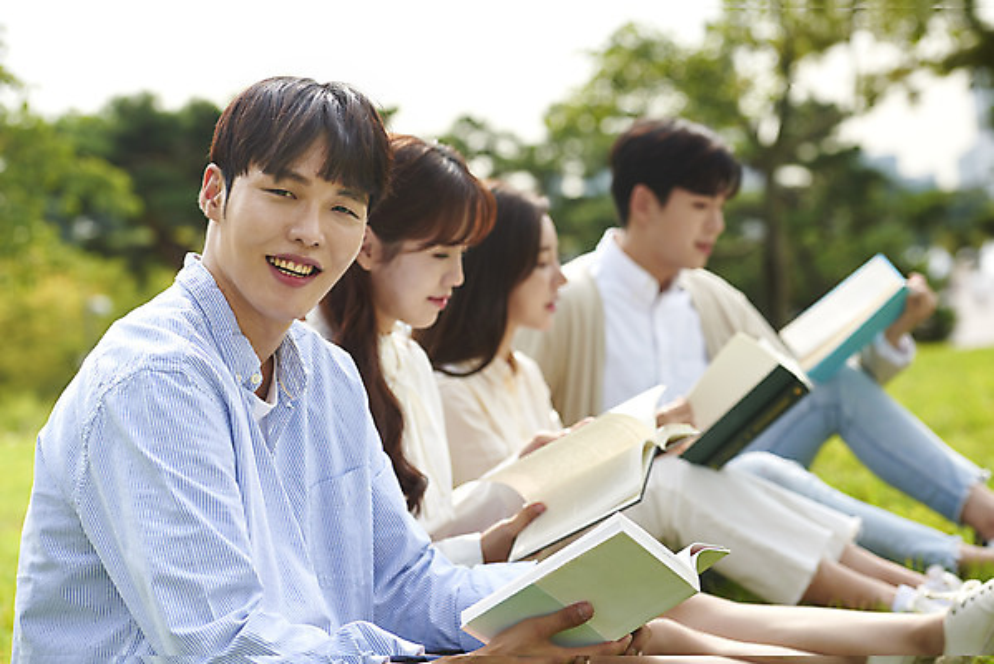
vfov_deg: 15.9
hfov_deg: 23.6
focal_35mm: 86
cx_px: 497
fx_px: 2376
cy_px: 332
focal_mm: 86
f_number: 3.5
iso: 320
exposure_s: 1/1250
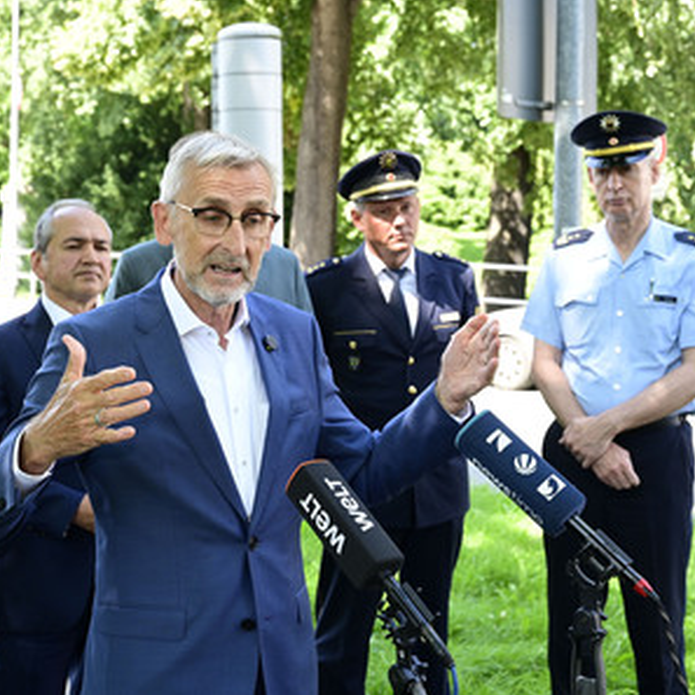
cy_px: 349
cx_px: 216
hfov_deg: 25.5
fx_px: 1522
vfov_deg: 25.7
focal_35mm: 67
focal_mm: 52
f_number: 7.1
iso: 1000
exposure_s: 1/200
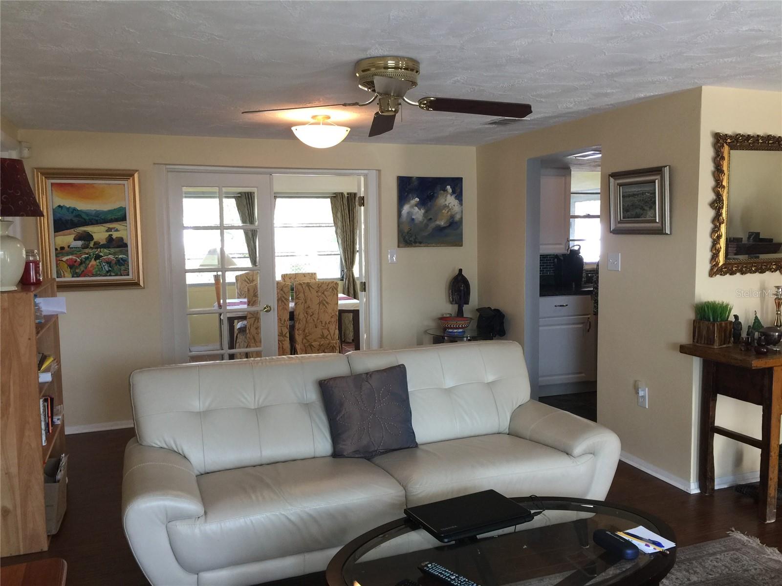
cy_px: 293
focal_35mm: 29
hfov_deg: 61.7
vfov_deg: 48.2
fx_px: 655
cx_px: 391
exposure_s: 1/30
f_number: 2.2
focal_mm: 4.15
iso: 50
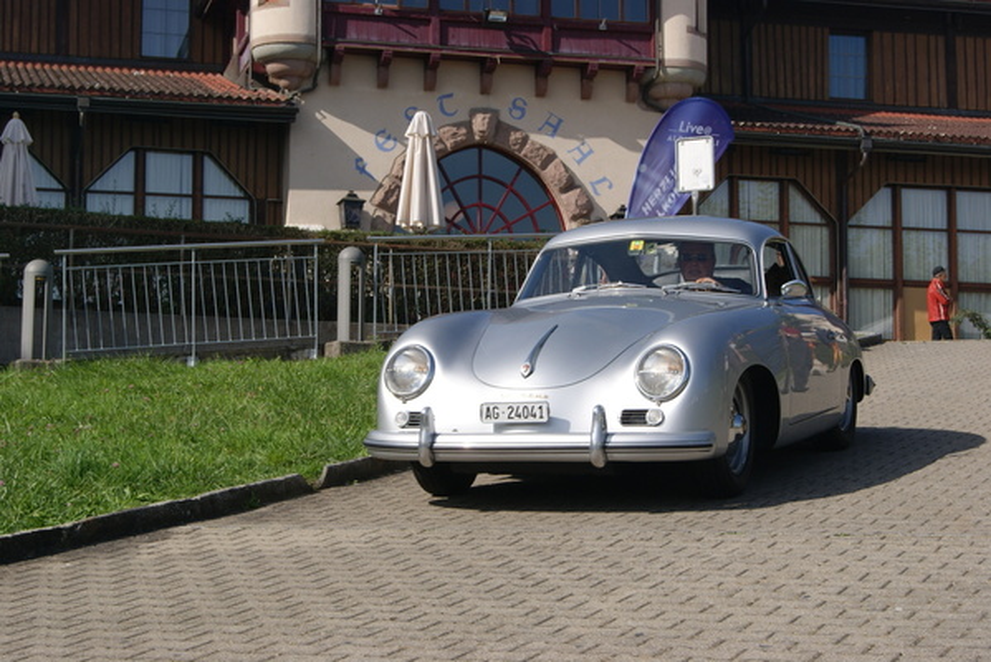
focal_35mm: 75
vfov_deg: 18.2
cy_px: 331
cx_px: 496
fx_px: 2065
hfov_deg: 27.0
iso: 100
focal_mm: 50
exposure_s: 1/125
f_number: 13
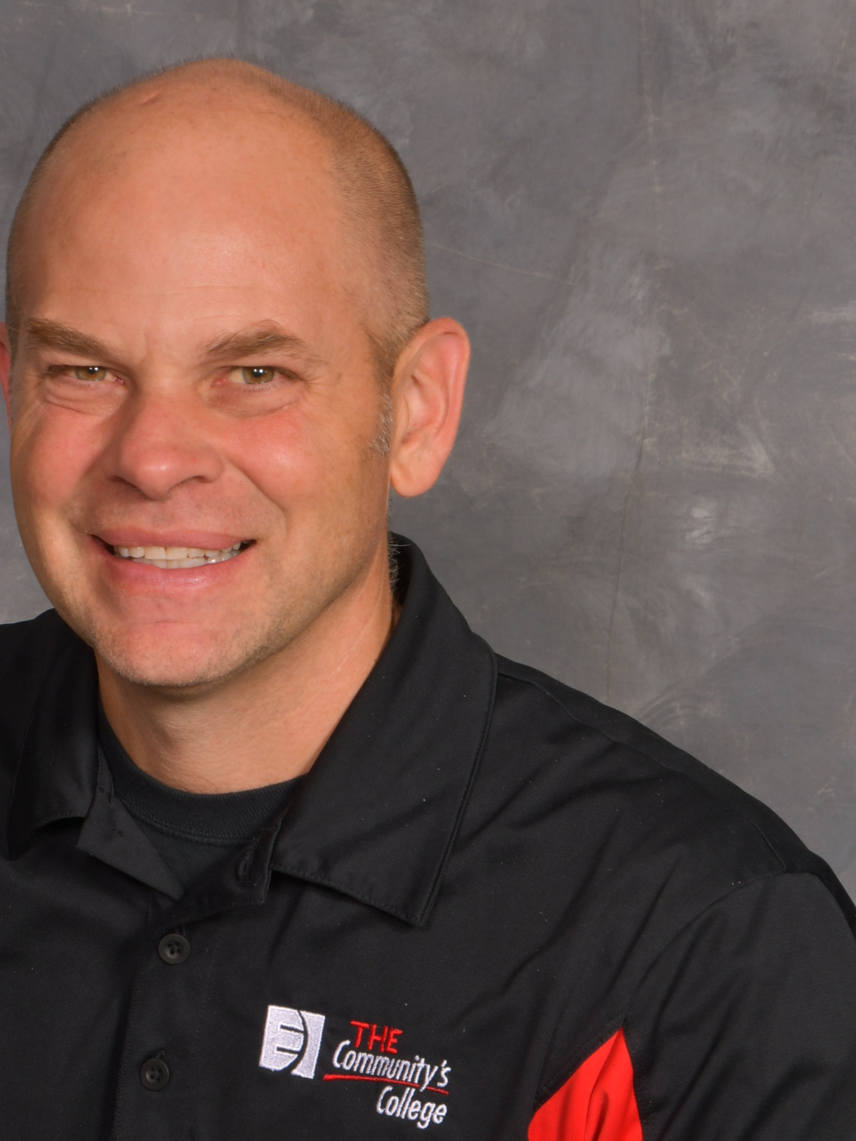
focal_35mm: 217
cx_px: 205
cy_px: 801
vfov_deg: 9.1
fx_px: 7155
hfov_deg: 6.8
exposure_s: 1/125
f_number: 16
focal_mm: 86
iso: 100
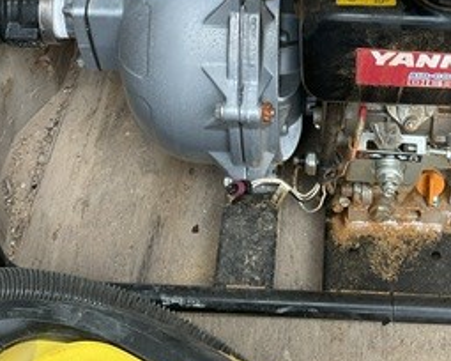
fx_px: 948
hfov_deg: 26.6
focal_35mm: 71
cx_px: 310
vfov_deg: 20.5
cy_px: -44
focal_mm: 3
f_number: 1.8
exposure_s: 1/100
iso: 32
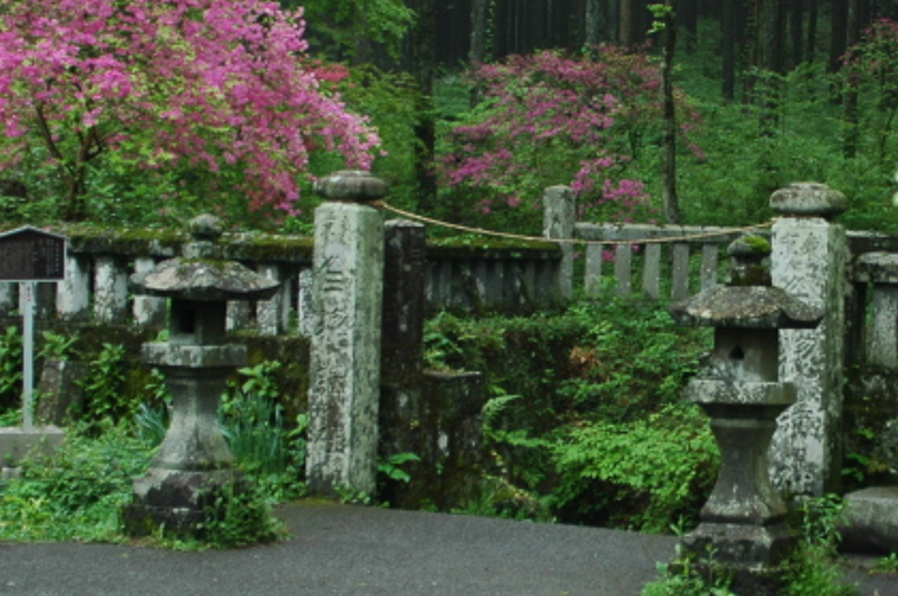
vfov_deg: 17.0
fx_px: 1993
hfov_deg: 24.7
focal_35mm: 80
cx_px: 800
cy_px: 225
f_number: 4
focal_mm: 28
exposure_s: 1/60
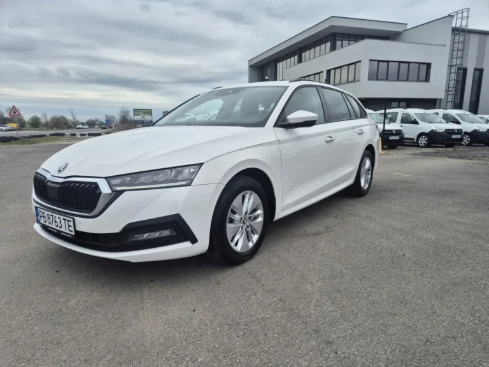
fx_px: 325
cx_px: 244
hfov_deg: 73.9
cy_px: 184
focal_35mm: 23
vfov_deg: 58.9
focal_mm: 5.4
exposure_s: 1/840
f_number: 1.8
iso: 25
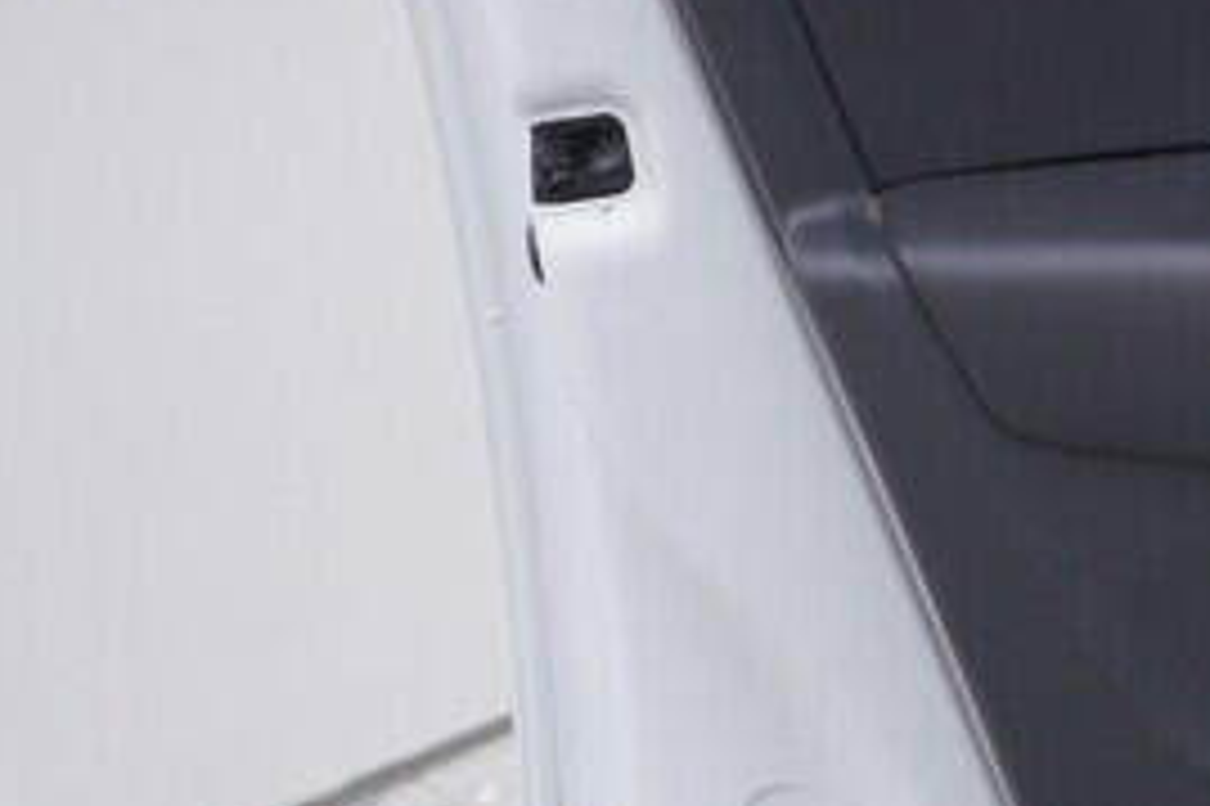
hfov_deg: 13.8
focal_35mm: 137
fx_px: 4602
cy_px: -2
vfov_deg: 9.9
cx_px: 1997
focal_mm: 24
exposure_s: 1/60
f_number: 3.5
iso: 125
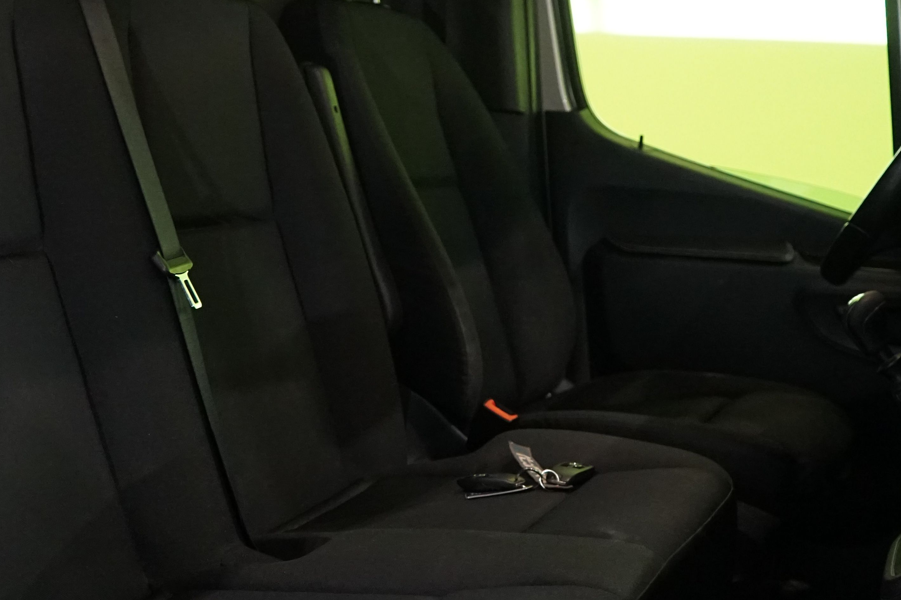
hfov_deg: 33.9
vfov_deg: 23.0
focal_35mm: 59
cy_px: 246
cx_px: 434
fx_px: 1477
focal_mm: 28
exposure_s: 1/160
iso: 4000
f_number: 3.5
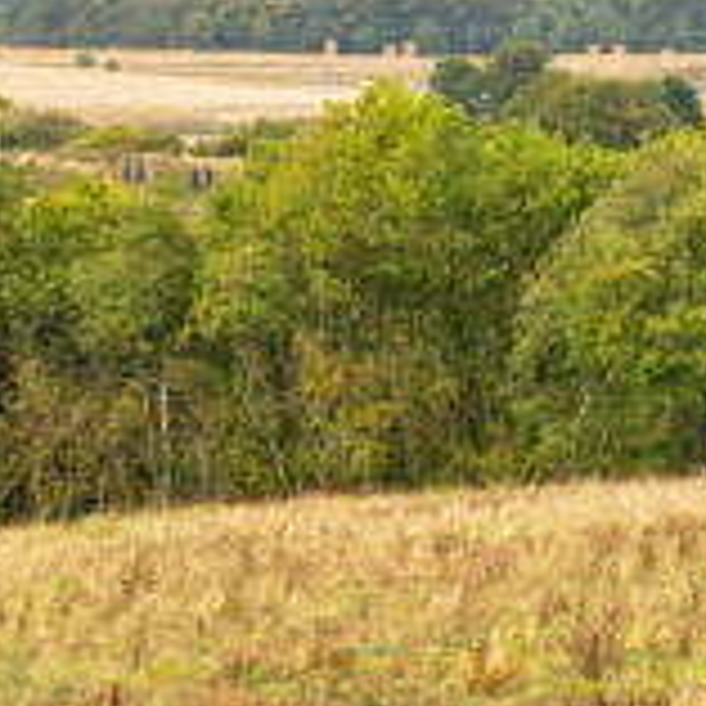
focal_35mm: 270
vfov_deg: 6.5
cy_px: 20
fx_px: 6230
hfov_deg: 6.5
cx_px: 544
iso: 320
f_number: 9
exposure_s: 1/400
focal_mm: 70
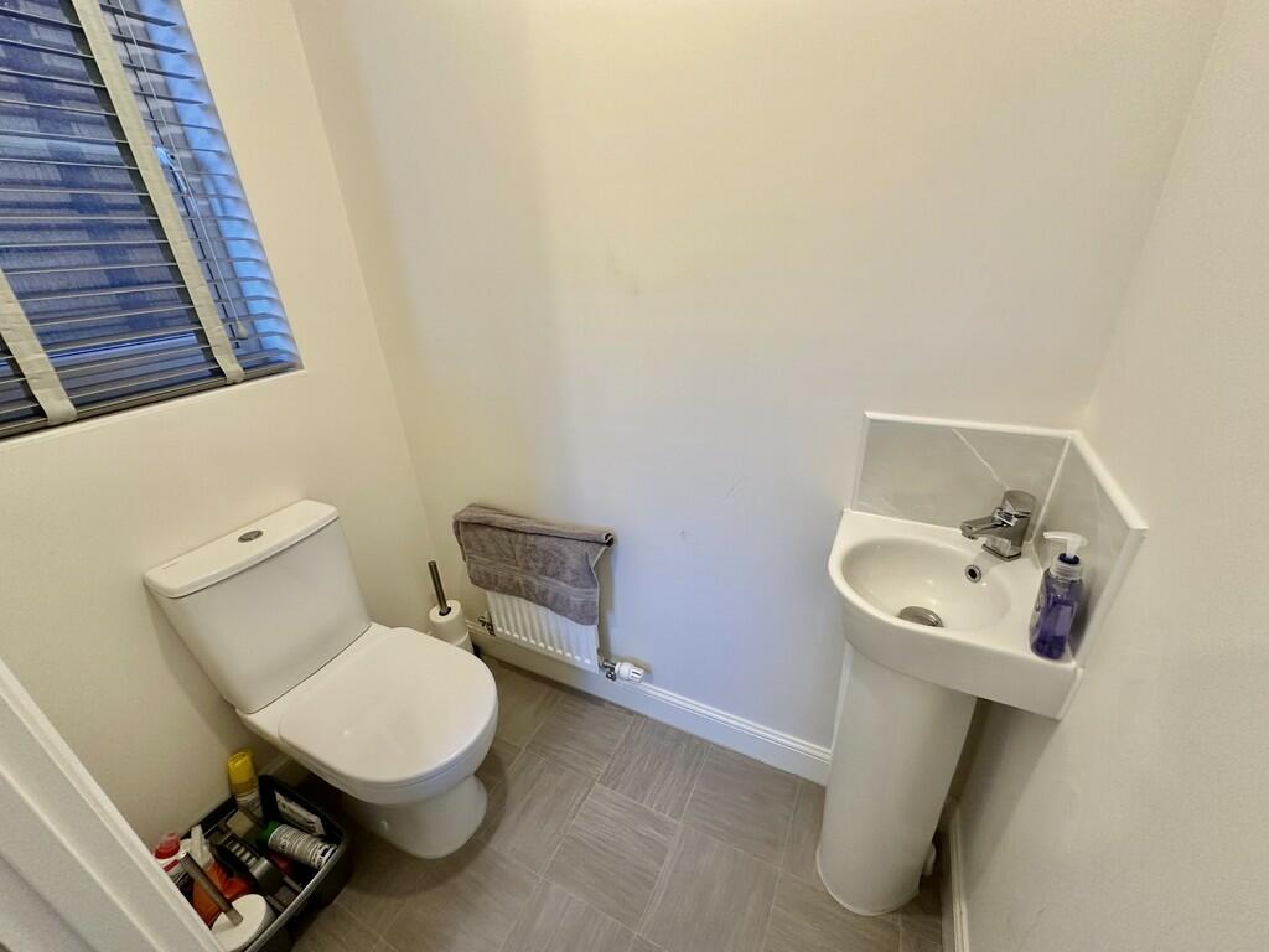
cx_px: 634
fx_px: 513
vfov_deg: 85.7
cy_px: 476
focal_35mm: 14
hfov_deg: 102.1
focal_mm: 2.22
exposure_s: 1/100
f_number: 2.2
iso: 200
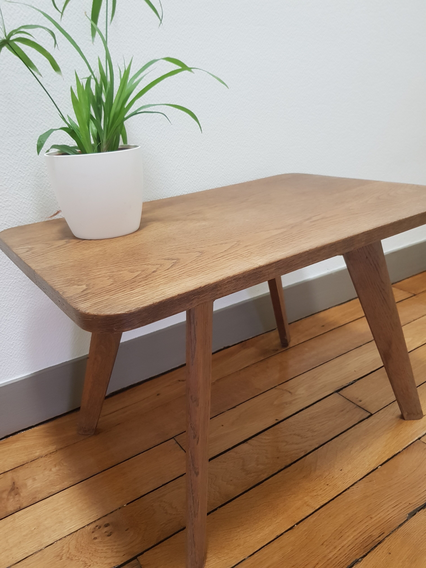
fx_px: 427
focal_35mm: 26
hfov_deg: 53.1
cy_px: 284
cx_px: 213
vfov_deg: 67.3
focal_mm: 4.2
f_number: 1.7
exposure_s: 1/20
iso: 250
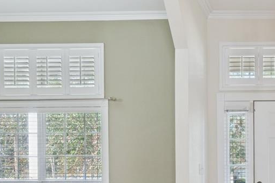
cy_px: 259
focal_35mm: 44
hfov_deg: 38.4
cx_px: 288
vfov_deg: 24.9
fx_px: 336
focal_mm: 14
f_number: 9
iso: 400
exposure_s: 1/30
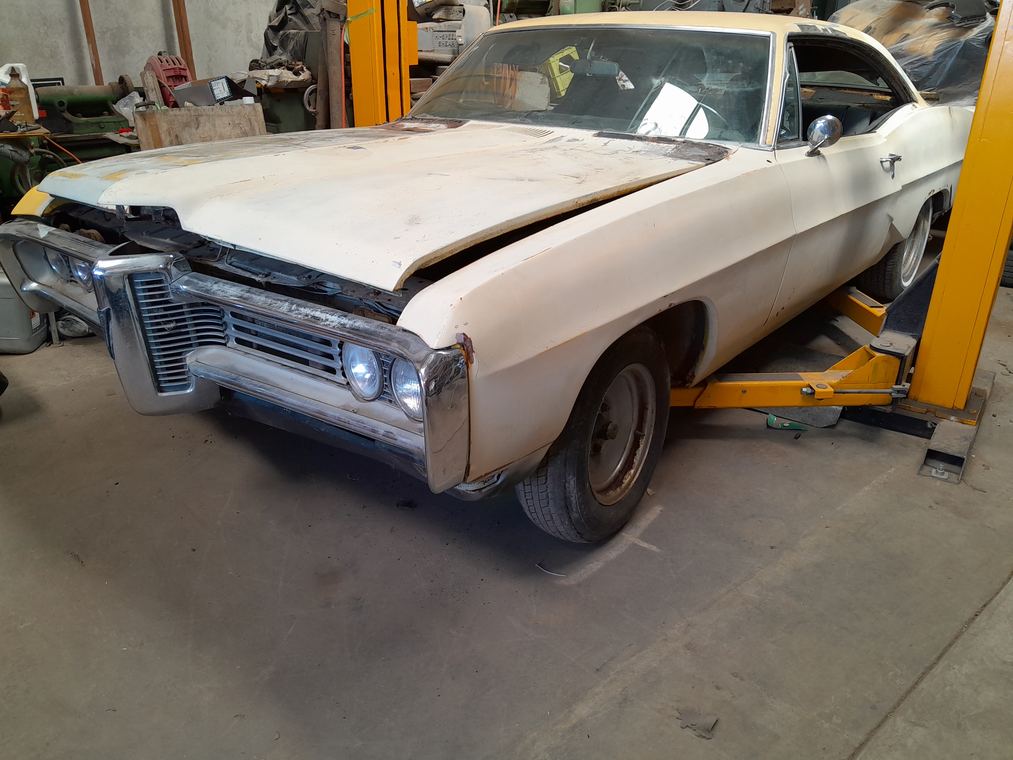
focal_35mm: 26
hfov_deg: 67.3
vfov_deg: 53.1
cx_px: 506
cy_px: 380
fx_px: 761
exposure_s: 1/50
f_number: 1.8
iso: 80
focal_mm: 3.98
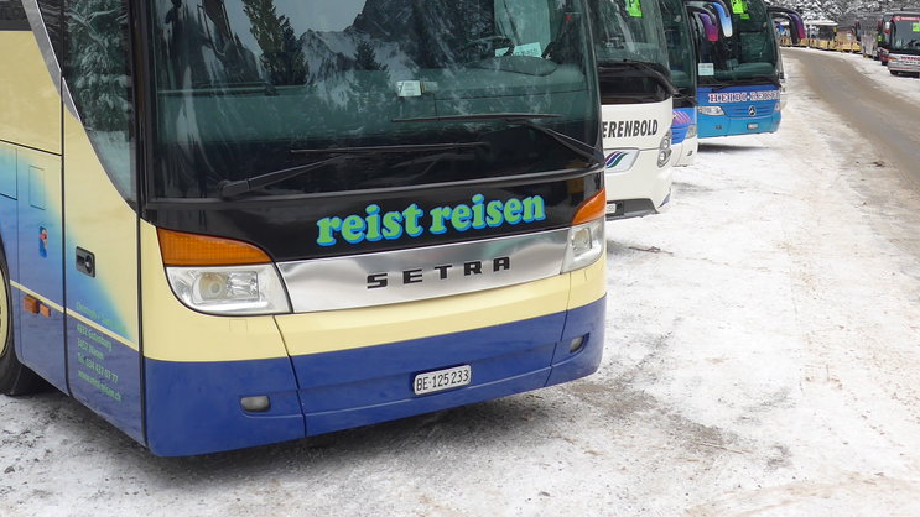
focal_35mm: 51
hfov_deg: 40.0
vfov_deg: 22.7
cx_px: 296
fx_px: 1244
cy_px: 15
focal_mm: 6
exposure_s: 1/400
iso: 80
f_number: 2.8
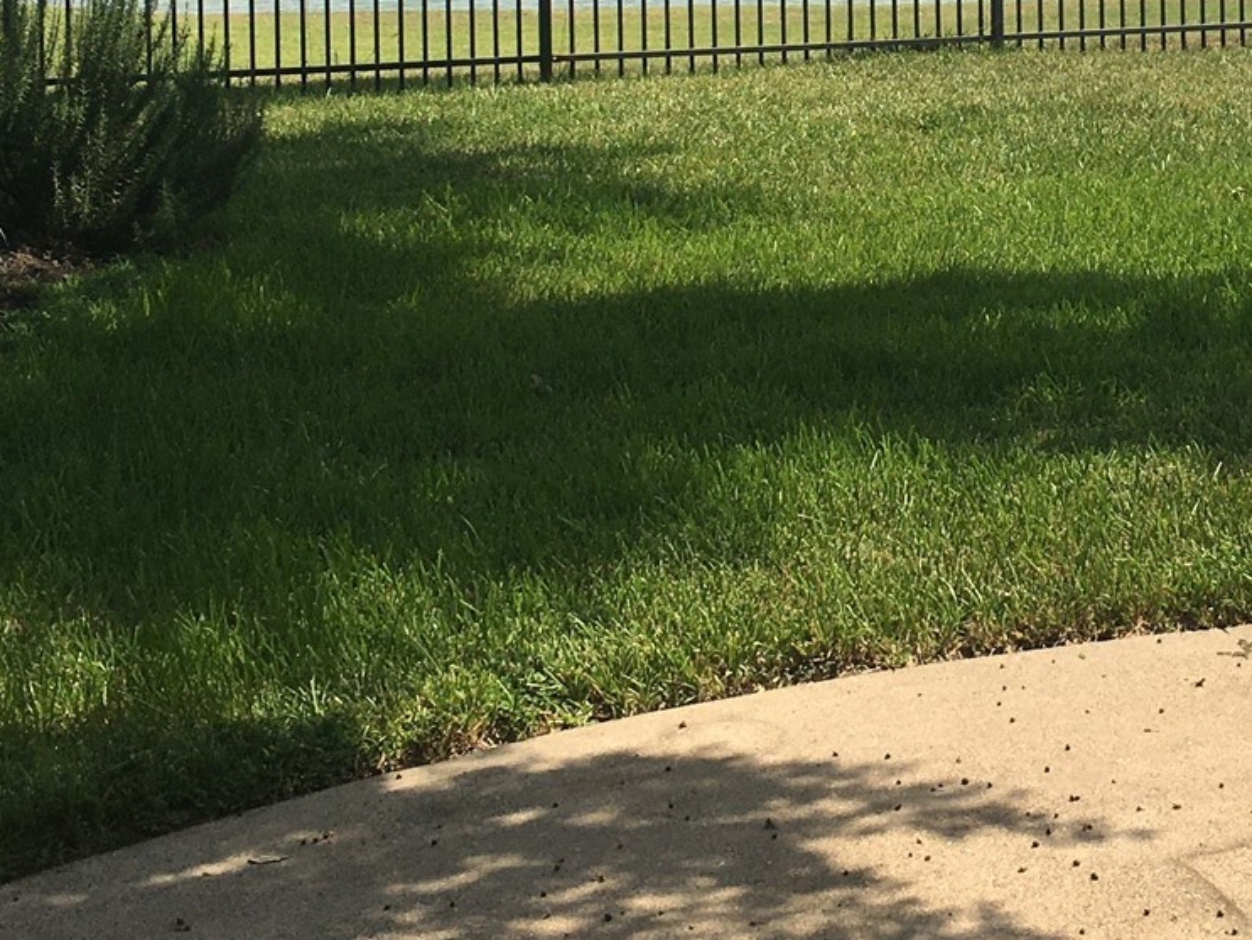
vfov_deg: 17.7
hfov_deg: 23.9
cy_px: -118
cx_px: 1073
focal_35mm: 80
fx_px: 2894
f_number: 2.2
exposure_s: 1/2024
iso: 25
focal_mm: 4.15
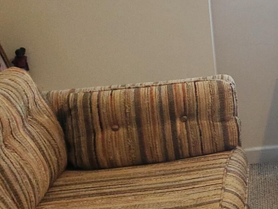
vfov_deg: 14.6
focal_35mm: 101
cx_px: 439
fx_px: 811
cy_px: 56
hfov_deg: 17.2
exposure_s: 1/60
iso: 250
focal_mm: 4.3
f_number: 1.5
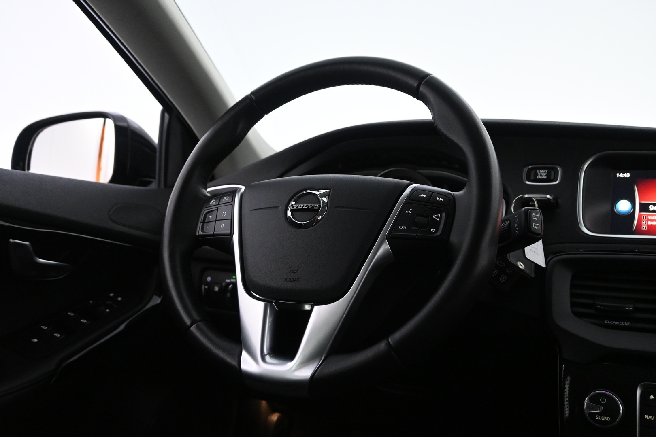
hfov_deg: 57.2
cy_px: 218
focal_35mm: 33
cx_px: 328
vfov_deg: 40.0
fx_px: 601
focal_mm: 22
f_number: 4
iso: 3200
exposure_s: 1/60
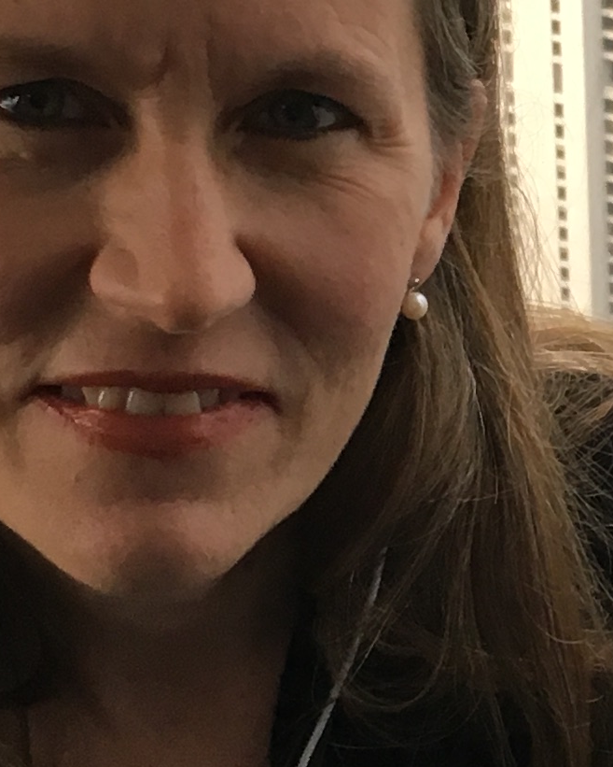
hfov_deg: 10.8
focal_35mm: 139
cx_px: 811
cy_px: 359
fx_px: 3152
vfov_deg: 13.9
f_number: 2.2
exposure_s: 1/30
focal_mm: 4.15
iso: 32
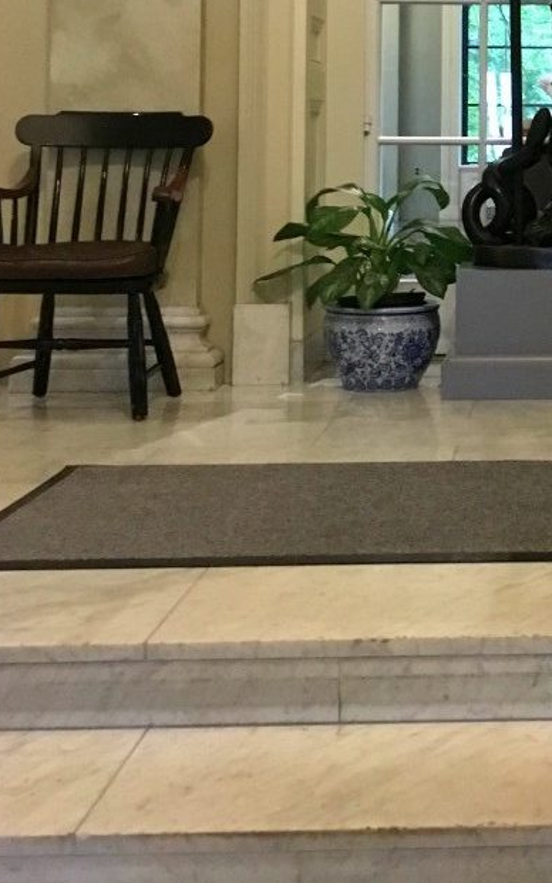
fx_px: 1589
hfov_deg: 18.7
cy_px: 76
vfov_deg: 29.7
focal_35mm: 66
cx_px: 650
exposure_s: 1/15
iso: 320
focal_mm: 4.15
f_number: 2.2
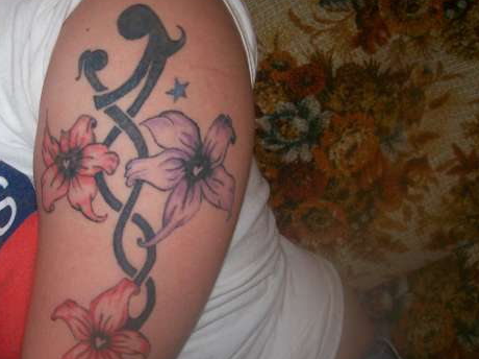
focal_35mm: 47
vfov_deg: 30.8
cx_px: 170
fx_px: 650
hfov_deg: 40.1
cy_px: 186
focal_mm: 6
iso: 80
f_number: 2.7
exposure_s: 1/64
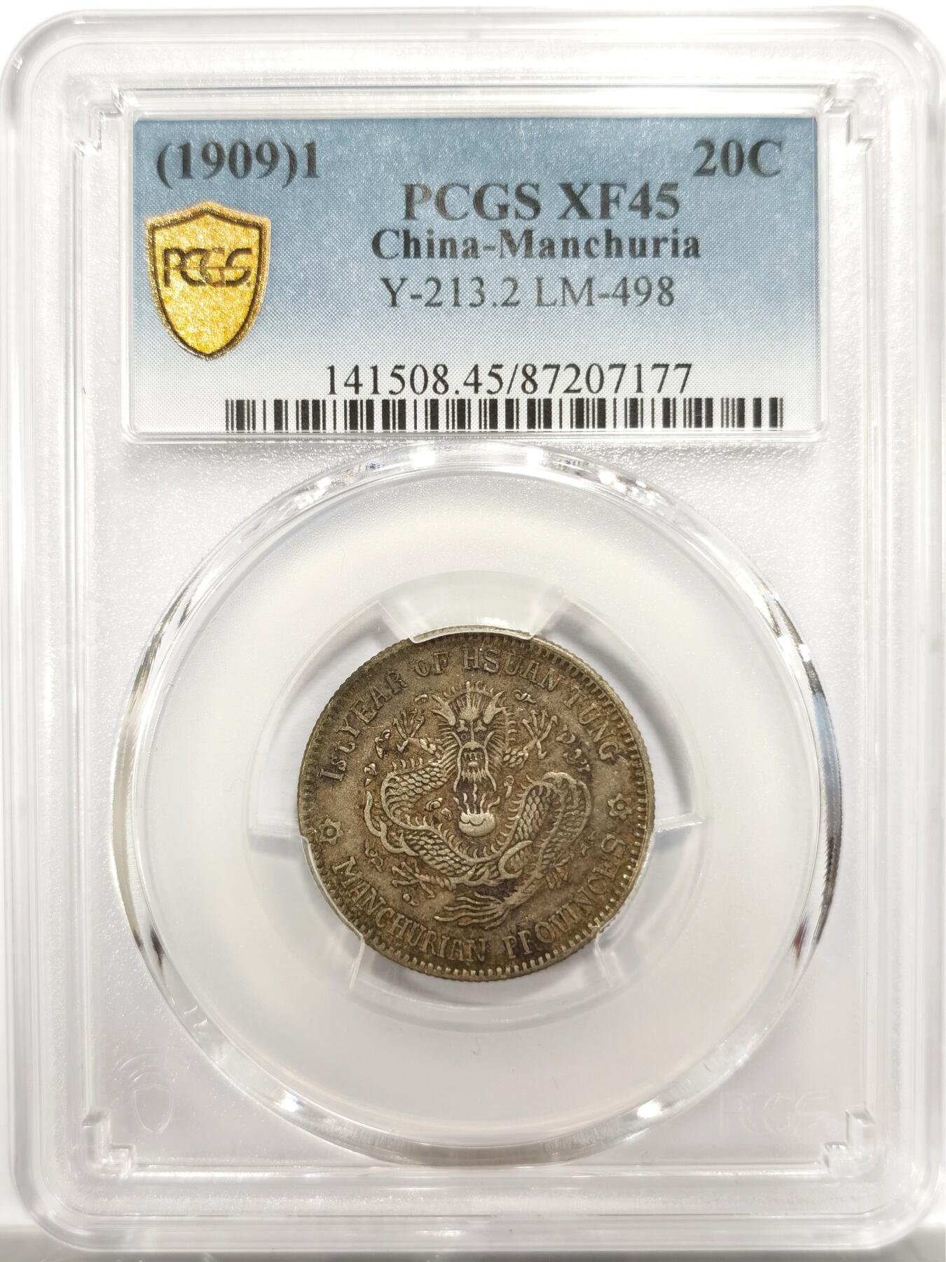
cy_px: 631
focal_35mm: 54
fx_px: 1968
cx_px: 473
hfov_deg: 27.0
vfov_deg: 35.5
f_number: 16
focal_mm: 5.56
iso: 160
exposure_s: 1/100
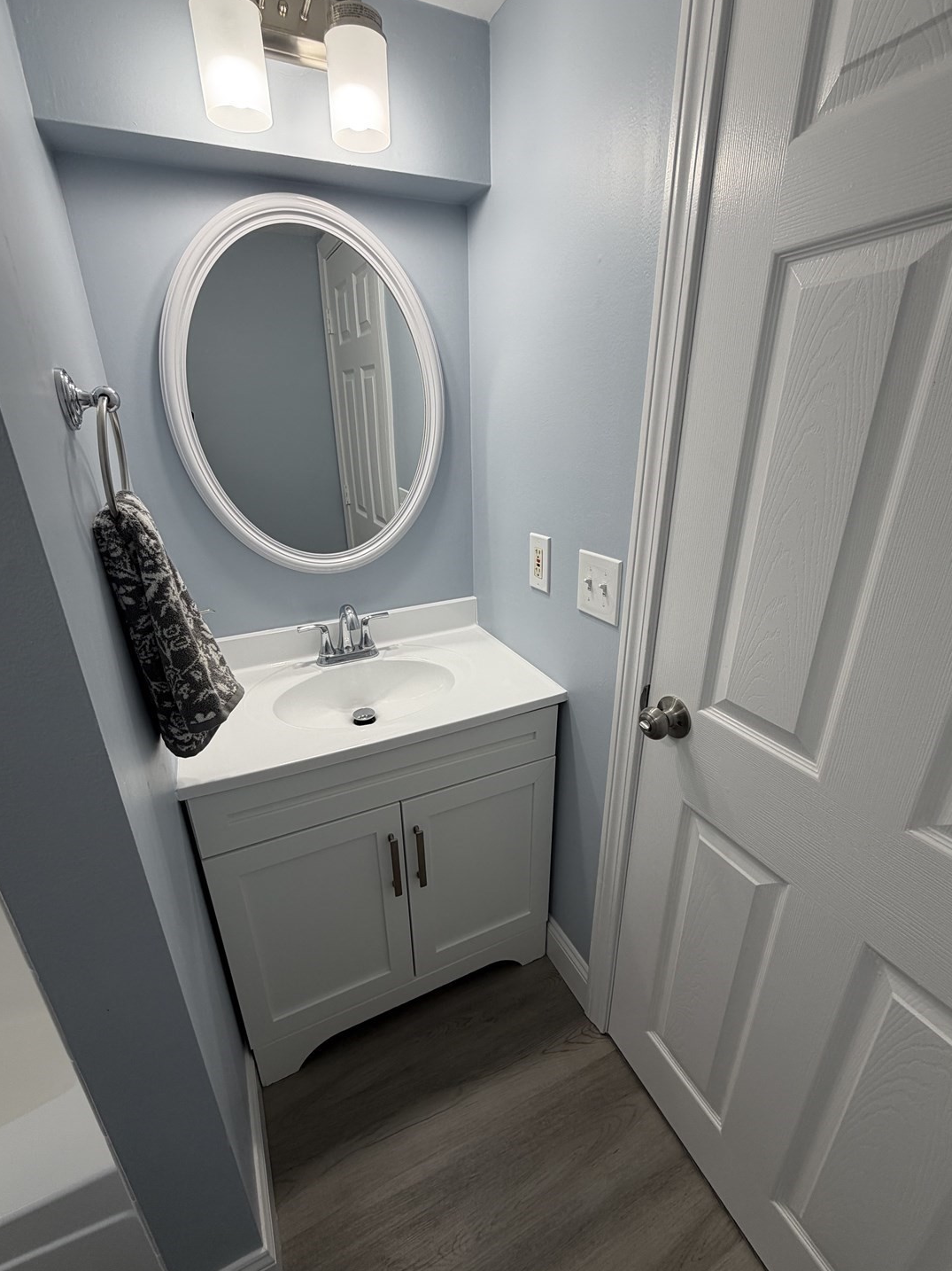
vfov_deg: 98.2
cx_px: 463
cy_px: 640
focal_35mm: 15
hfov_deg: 81.7
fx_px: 550
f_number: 2.2
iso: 50
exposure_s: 1/120
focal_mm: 2.22
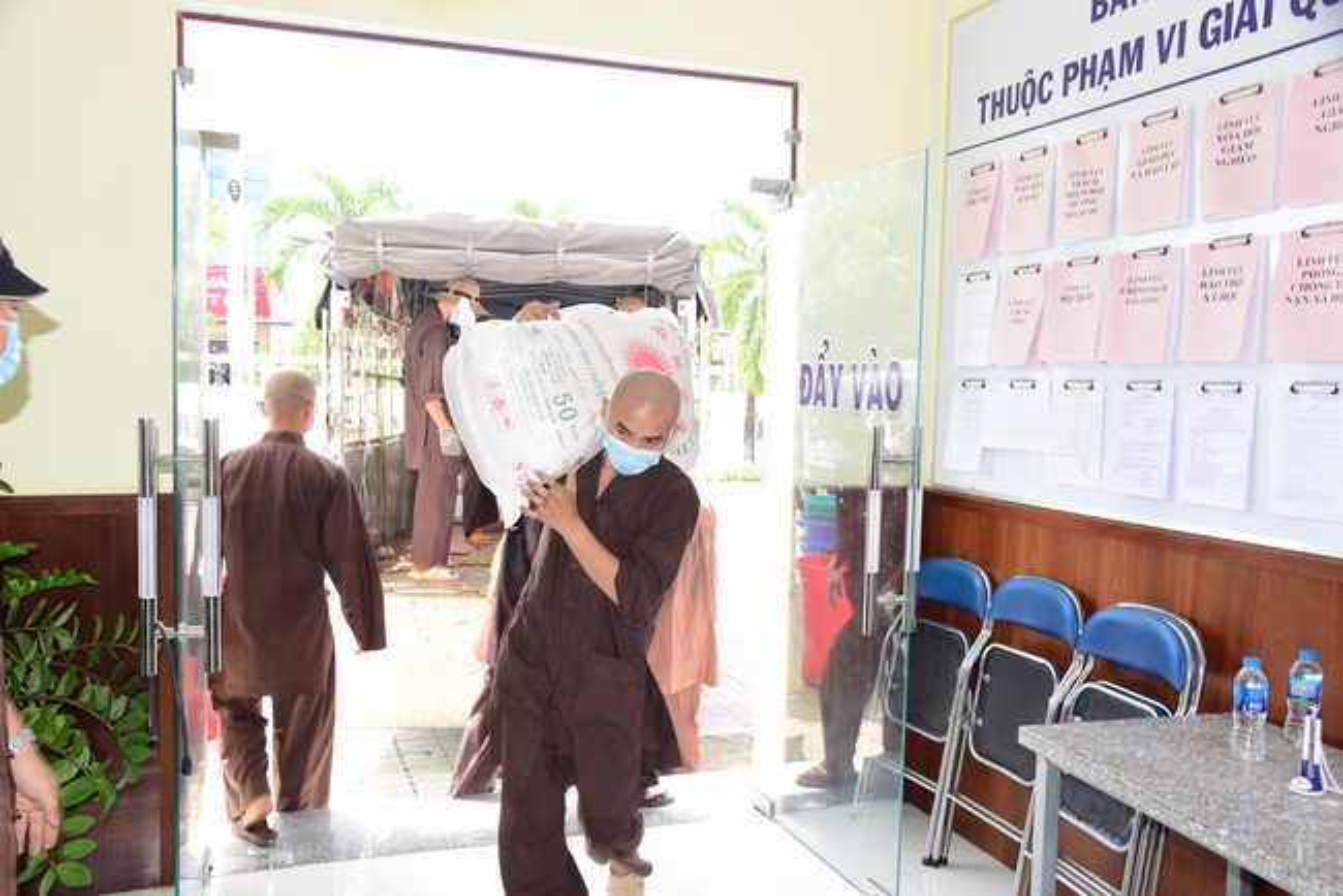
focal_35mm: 31
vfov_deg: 42.4
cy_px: 448
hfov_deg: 60.3
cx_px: 672
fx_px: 1157
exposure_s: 1/60
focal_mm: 31
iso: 500
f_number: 8
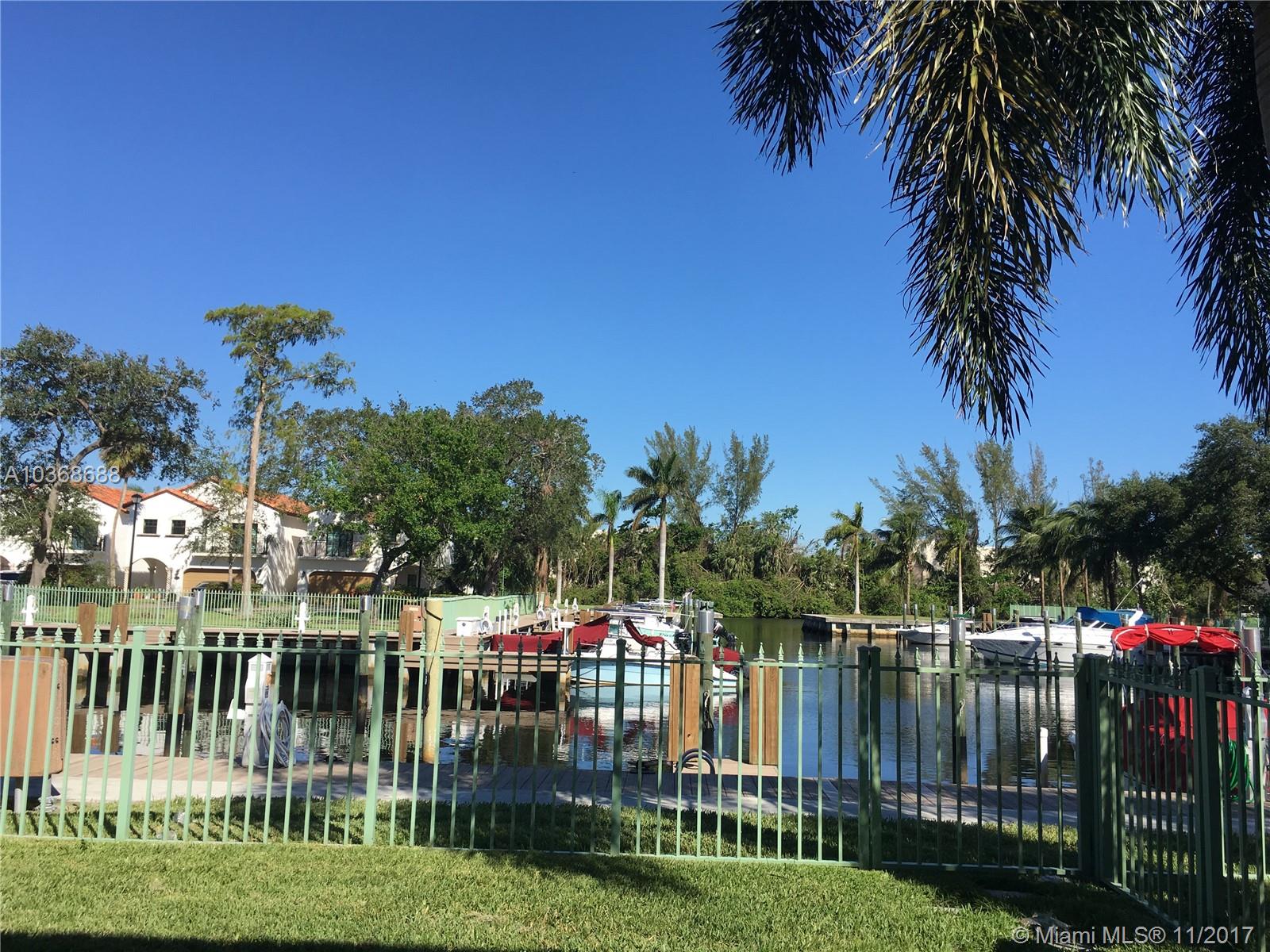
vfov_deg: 48.2
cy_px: 476
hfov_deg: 61.7
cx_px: 635
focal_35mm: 29
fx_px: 1064
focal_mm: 4.15
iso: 25
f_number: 2.2
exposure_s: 1/1538
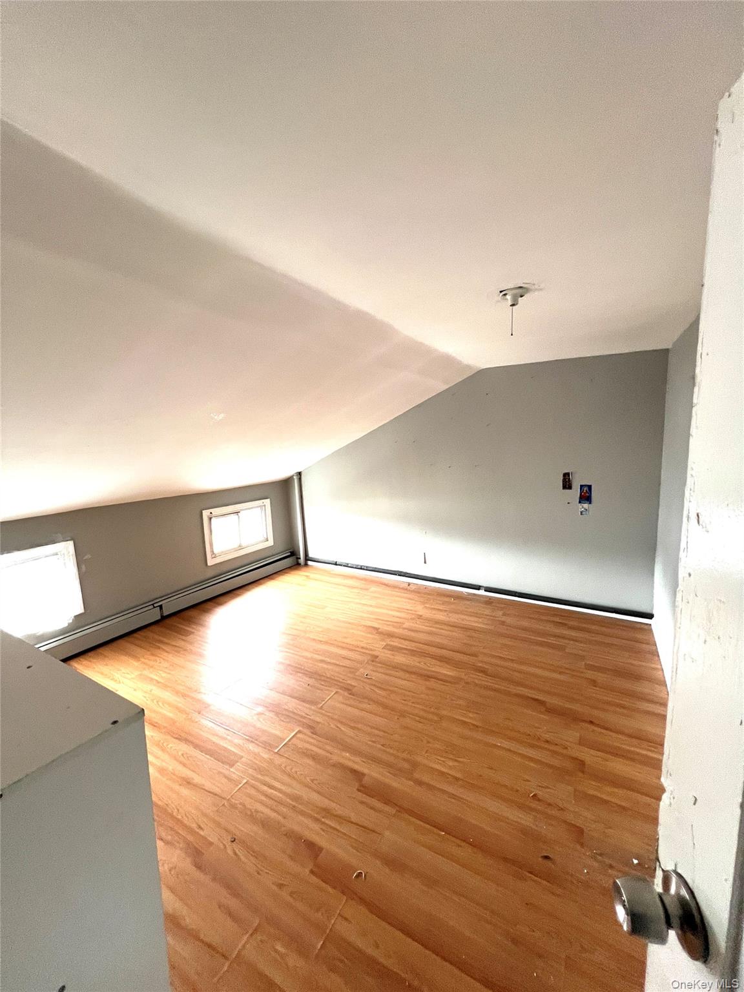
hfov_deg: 89.9
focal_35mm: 13
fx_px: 373
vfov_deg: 106.2
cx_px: 372
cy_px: 496
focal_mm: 1.57
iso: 250
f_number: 1.8
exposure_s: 1/60
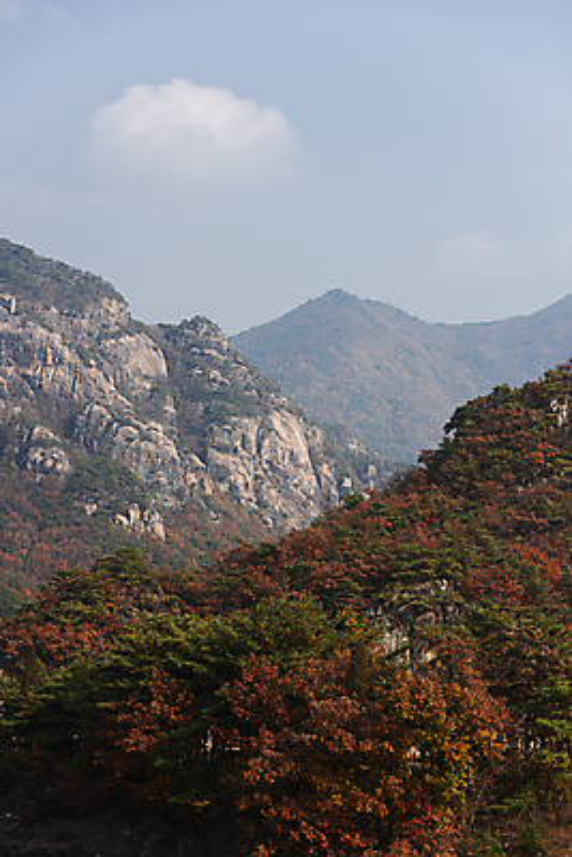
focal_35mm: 100
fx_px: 2381
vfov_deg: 20.4
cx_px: 286
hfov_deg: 13.7
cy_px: 428
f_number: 4.5
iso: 200
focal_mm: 100
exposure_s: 1/1600
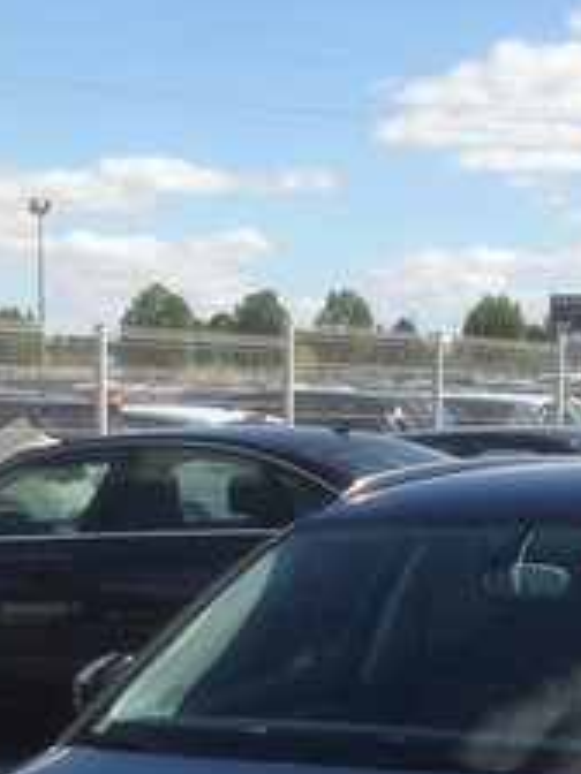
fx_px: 2641
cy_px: 836
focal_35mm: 118
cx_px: 405
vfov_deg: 16.2
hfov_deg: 12.5
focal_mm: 4.12
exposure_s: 1/1550
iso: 50
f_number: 2.4
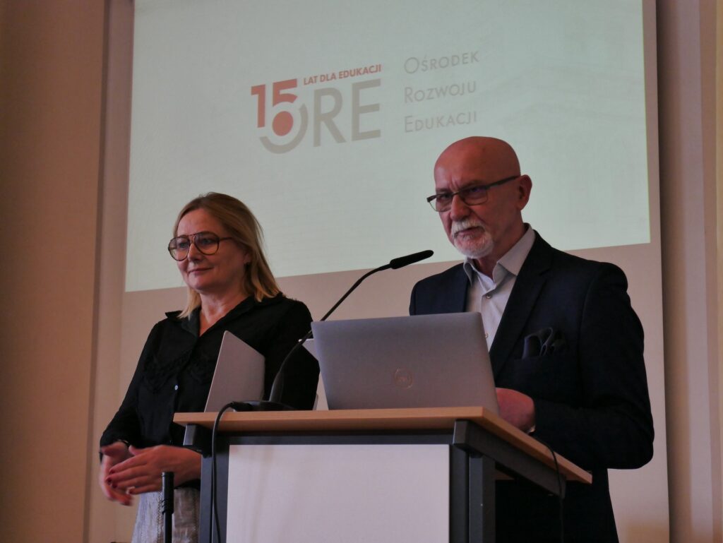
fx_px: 1379
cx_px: 362
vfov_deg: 22.3
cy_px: 272
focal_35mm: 66
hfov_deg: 29.4
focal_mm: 33
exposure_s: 1/80
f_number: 5.6
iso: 1600
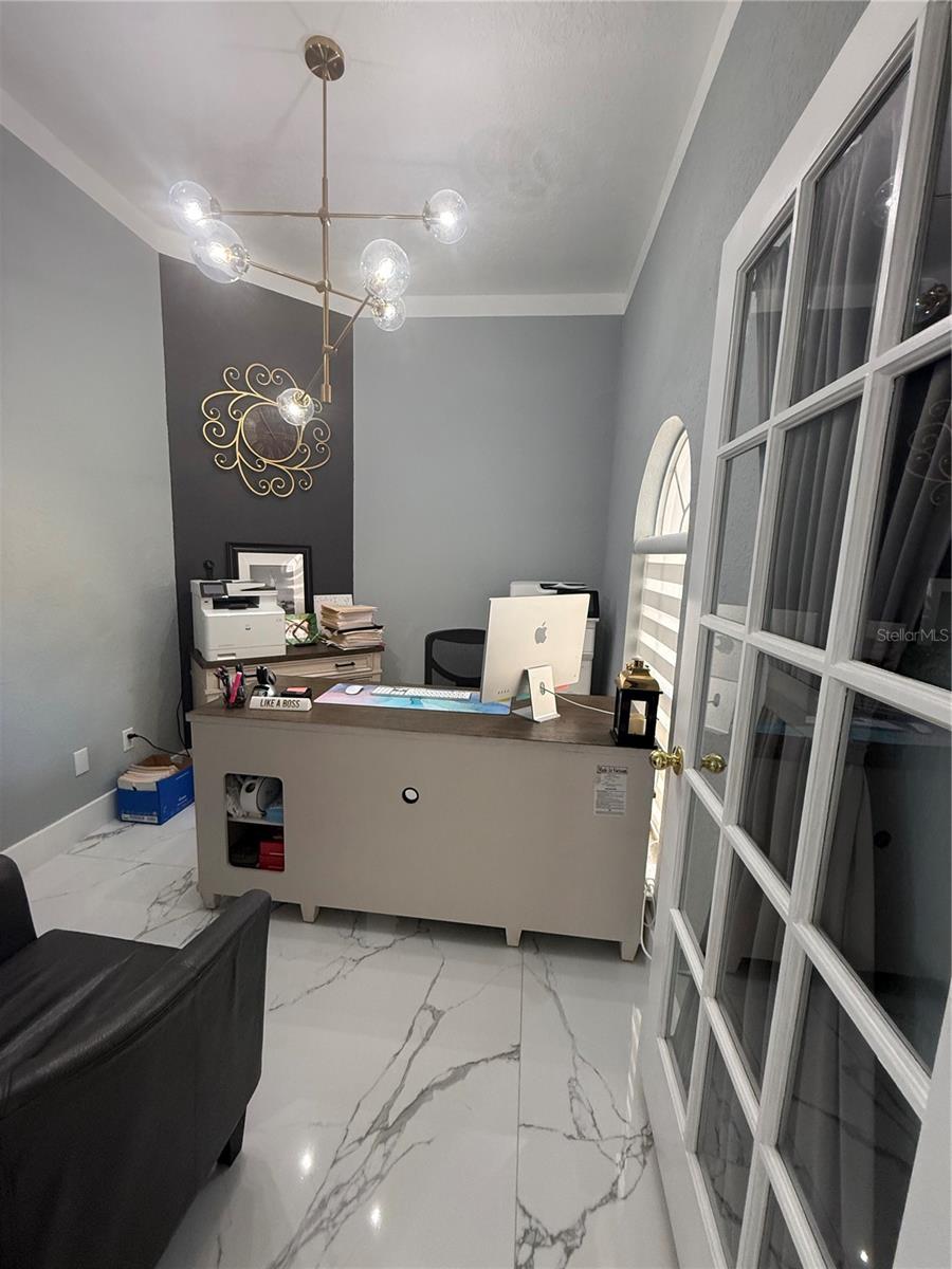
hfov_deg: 85.7
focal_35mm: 14
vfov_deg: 102.1
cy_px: 634
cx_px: 476
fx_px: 513
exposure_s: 1/120
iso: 250
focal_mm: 2.22
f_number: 2.2
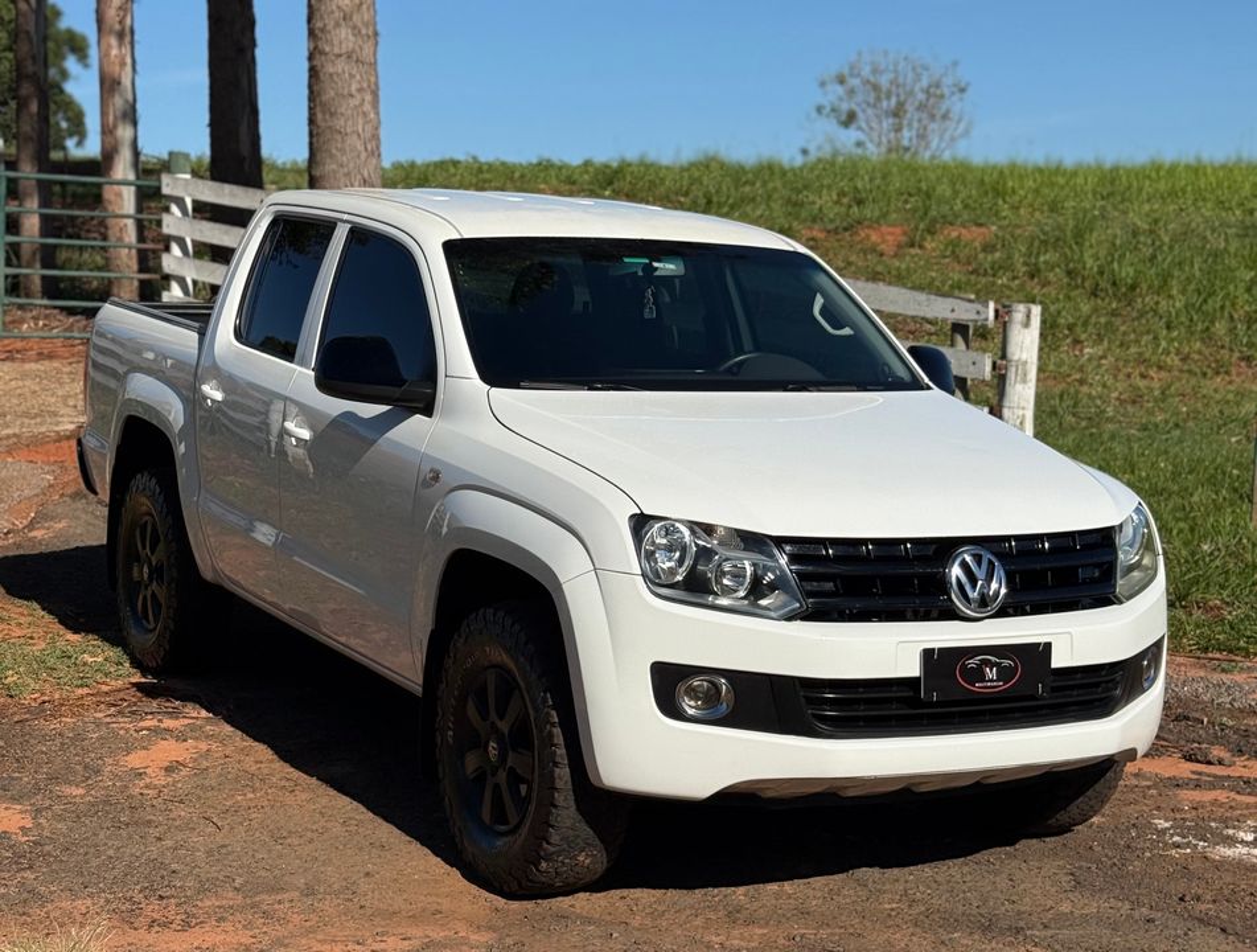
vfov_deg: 30.4
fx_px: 1749
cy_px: 476
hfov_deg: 39.5
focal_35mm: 48
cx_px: 628
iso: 64
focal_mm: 6.76
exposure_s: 1/11364
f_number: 1.78
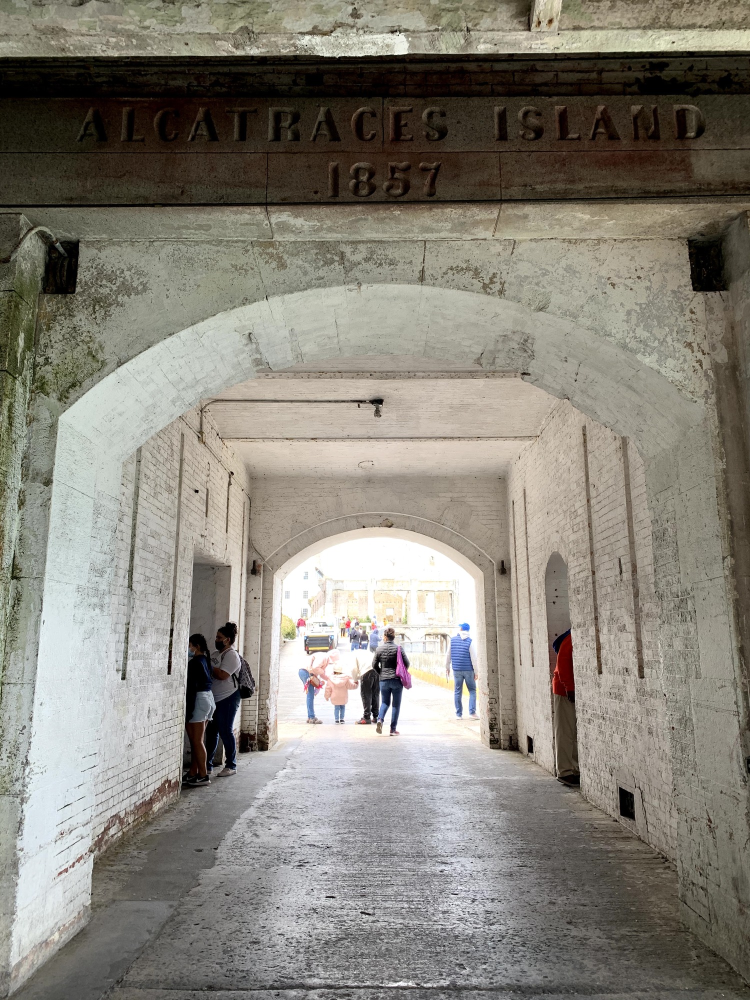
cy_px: 500
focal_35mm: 26
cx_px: 375
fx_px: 751
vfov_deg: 67.3
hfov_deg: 53.1
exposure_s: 1/122
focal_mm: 4.25
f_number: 1.8
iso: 32
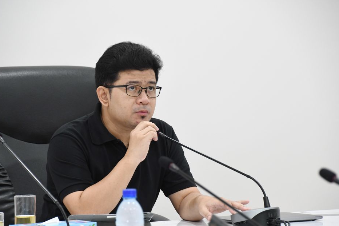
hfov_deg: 9.3
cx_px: 165
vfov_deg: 6.2
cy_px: 124
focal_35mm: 222
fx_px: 2090
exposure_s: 1/40
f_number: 6
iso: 1600
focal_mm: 135
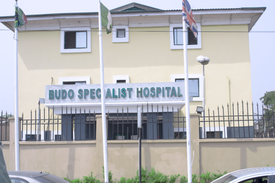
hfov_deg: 37.9
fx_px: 401
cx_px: 138
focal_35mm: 52
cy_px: 92
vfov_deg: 25.8
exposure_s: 1/250
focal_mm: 35
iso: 100
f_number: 5.6
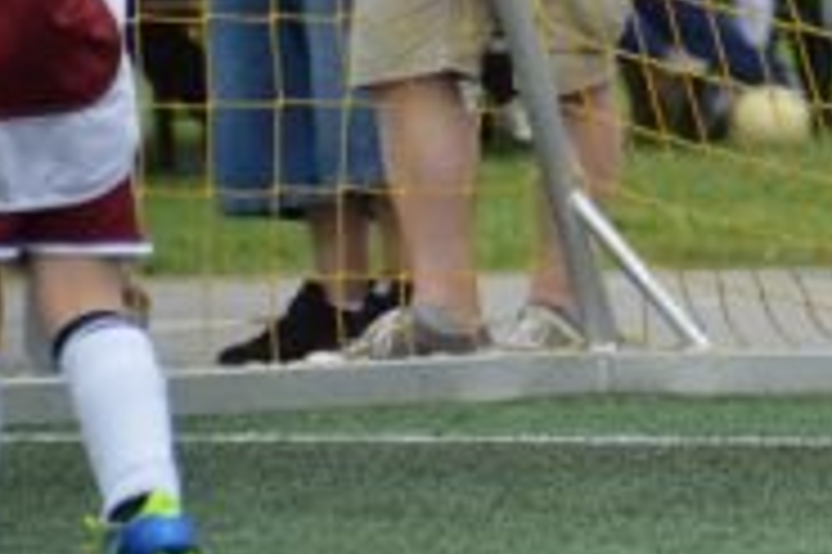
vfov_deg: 1.4
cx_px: 1286
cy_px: -272
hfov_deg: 2.1
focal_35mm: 971
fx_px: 22420
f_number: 5.6
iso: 400
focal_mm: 200
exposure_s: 1/1250
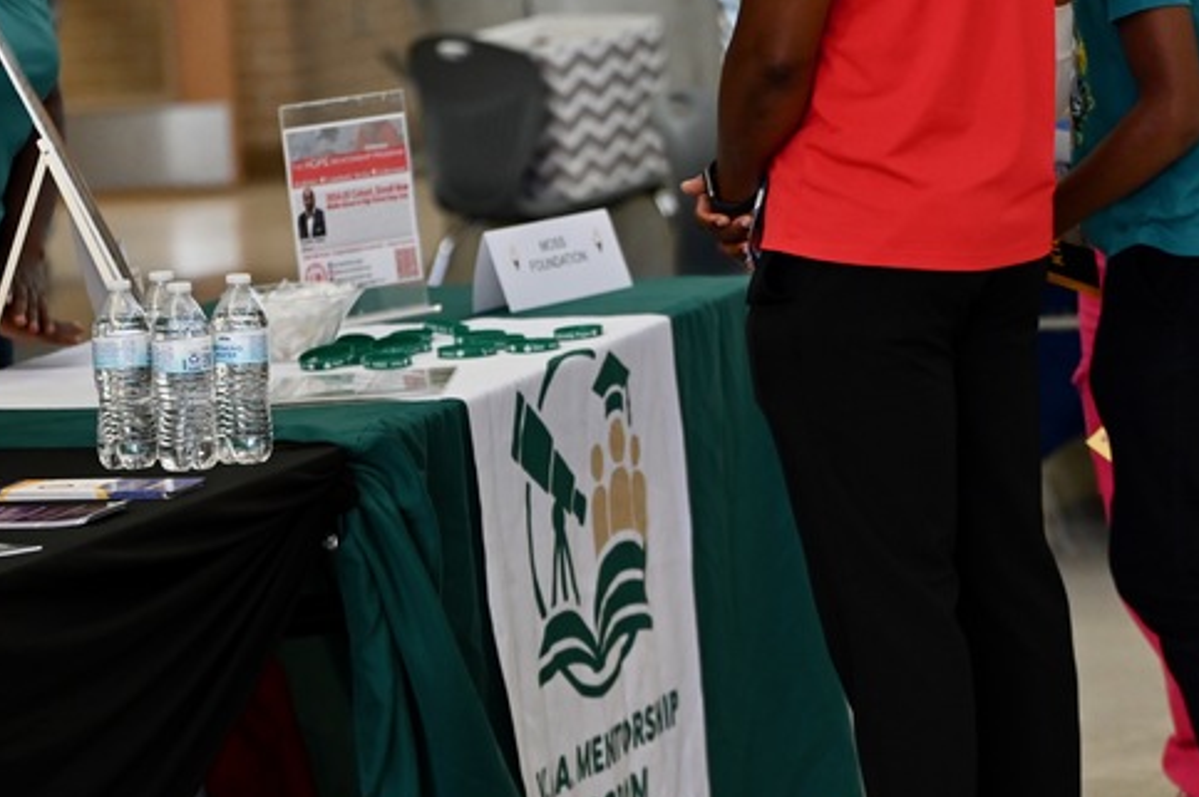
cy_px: 168
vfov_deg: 6.5
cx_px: 762
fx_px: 7053
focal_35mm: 212
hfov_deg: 9.7
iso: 2000
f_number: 2.8
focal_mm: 100
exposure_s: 1/160
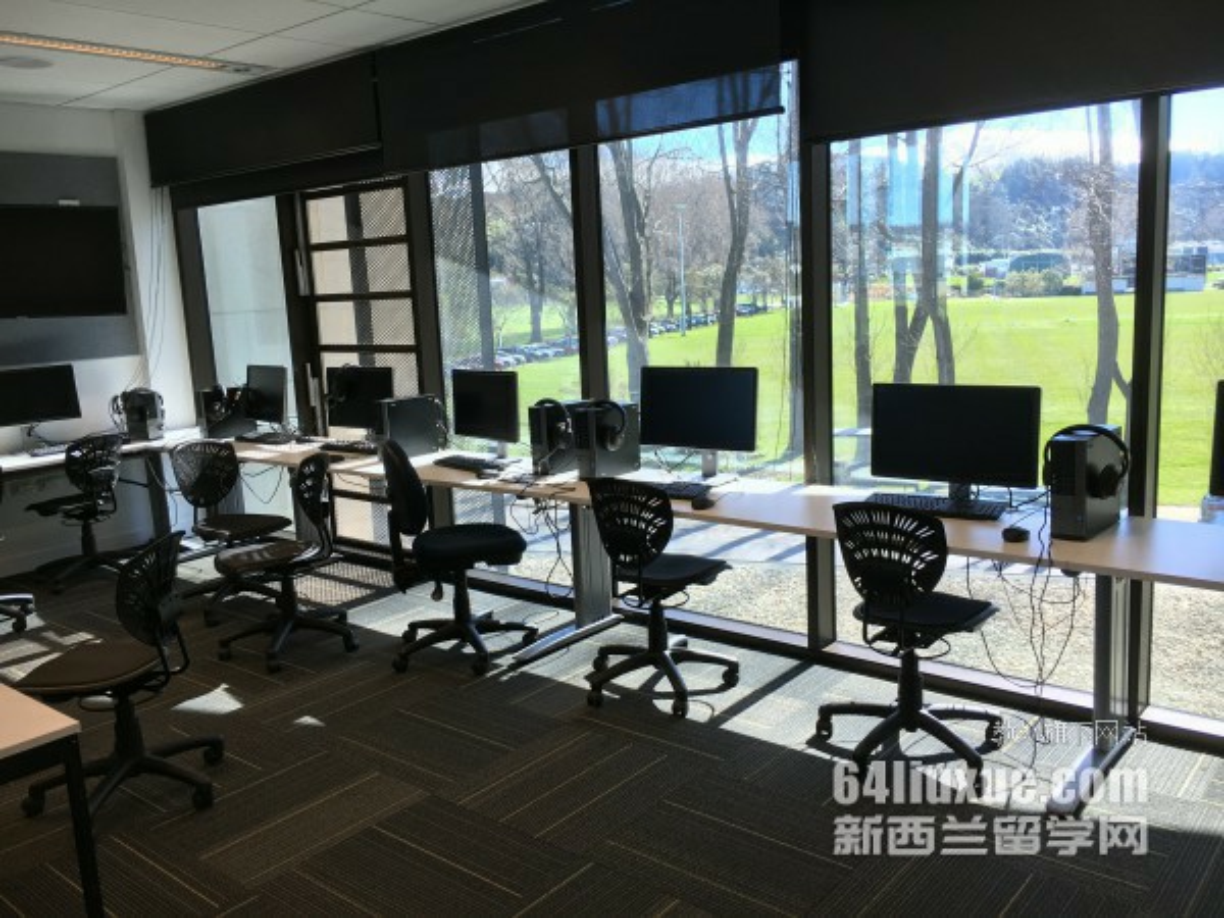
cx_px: 612
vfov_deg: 48.2
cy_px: 459
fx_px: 1025
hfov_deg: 61.7
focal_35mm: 29
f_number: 2.2
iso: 25
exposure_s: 1/115
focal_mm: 4.15
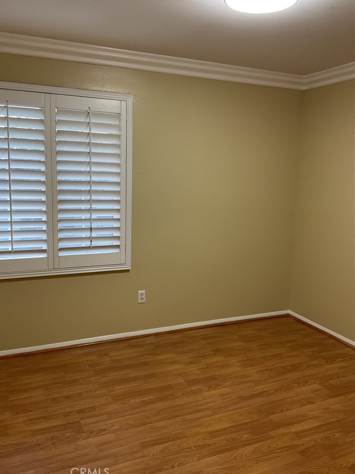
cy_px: 234
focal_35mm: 30
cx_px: 172
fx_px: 410
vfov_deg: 60.0
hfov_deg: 46.8
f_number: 1.8
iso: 80
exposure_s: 1/60
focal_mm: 3
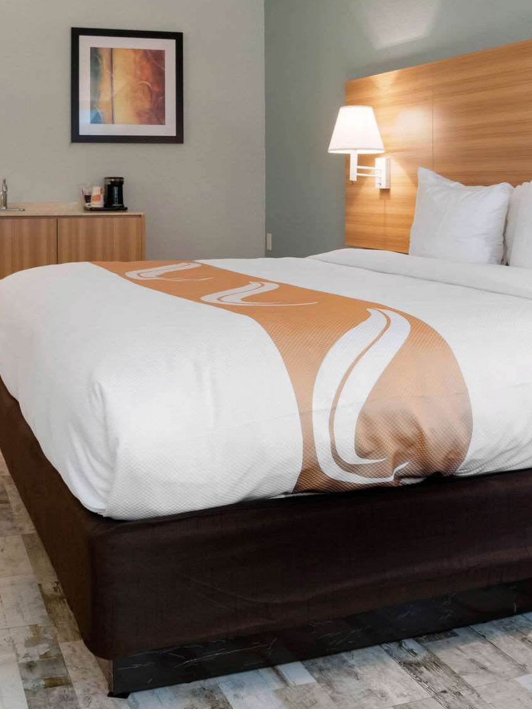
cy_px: 176
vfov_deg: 41.6
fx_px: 901
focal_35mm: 44
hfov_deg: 32.9
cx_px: 246
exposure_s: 1/13
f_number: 10
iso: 320
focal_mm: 18
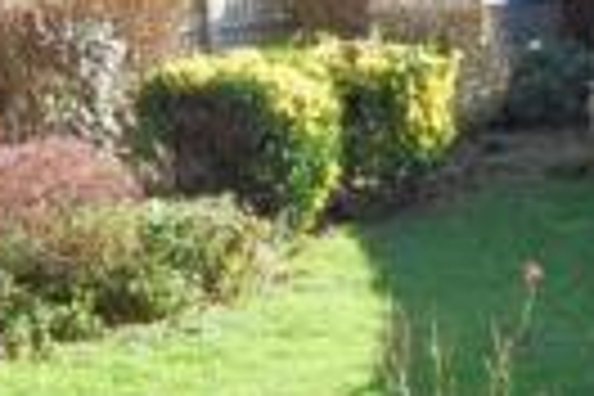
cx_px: 328
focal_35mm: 104
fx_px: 1716
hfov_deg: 19.6
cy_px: 284
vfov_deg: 13.1
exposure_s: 1/320
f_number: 9
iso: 800
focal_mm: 14
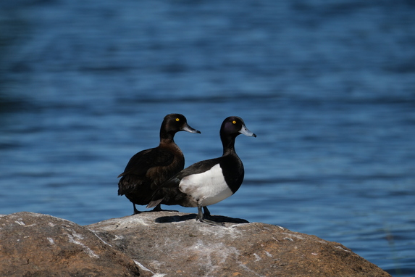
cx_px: 205
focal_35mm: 1006
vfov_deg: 1.4
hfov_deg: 2.1
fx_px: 11596
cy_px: 145
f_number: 8
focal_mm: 600
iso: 500
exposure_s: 1/1600
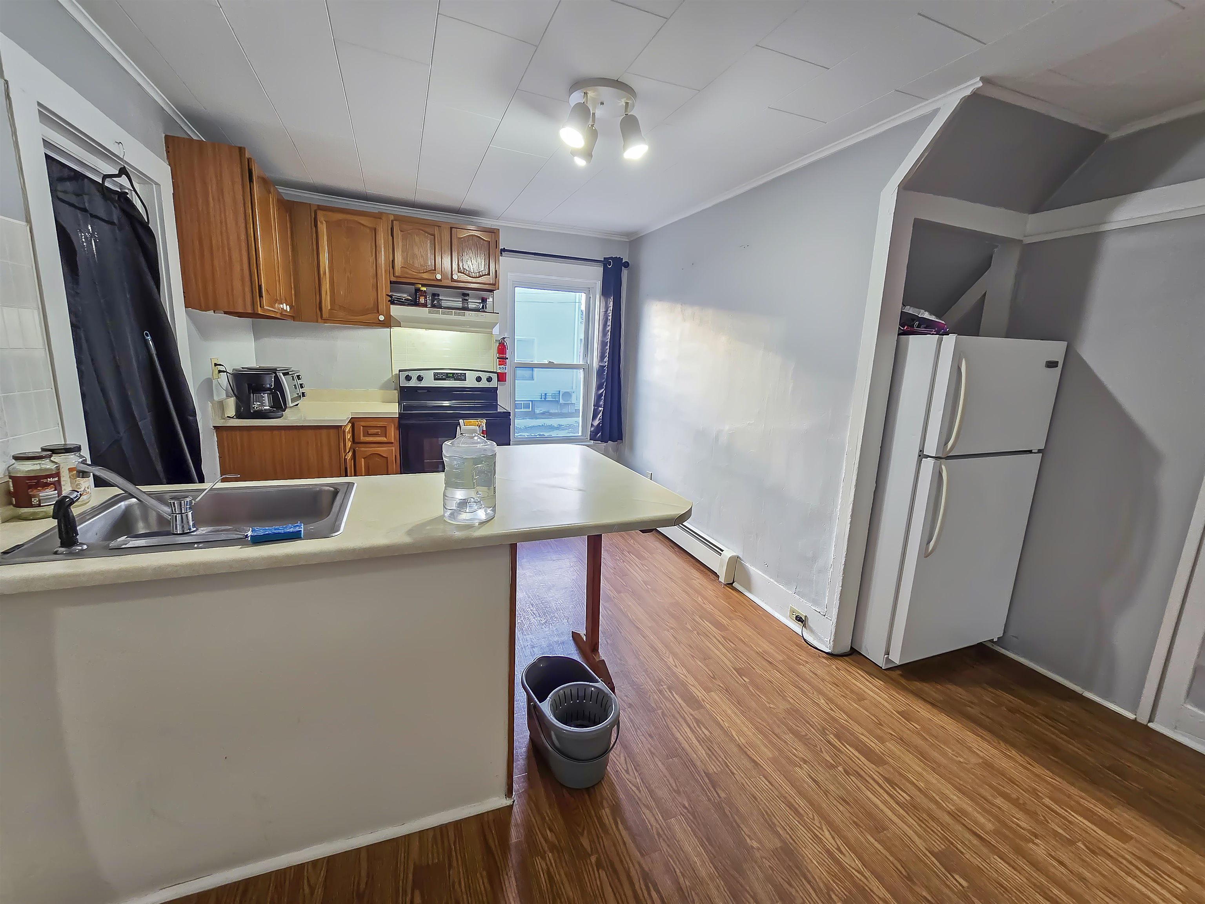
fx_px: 453
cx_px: 602
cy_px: 452
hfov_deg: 106.2
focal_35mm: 13
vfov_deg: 89.9
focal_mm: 2.2
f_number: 2.2
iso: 125
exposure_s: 1/60
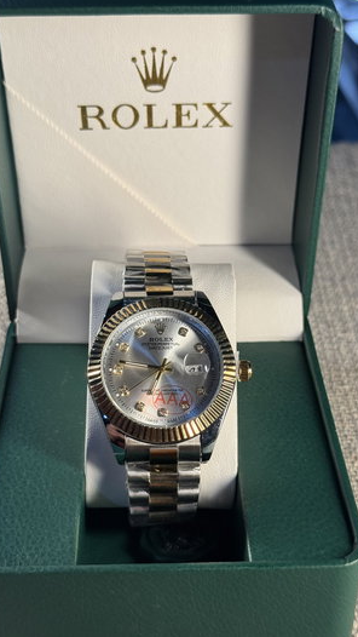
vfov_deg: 39.2
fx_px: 894
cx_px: 171
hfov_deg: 22.6
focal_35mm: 53
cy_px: 317
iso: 50
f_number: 1.78
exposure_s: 1/111
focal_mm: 6.76
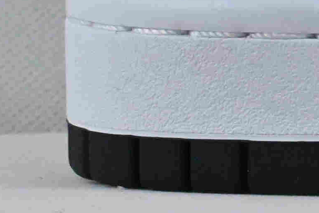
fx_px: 3132
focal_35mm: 353
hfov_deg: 5.4
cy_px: -233
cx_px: 1065
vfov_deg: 3.8
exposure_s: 1/200
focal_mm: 32.5
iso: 1000
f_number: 10
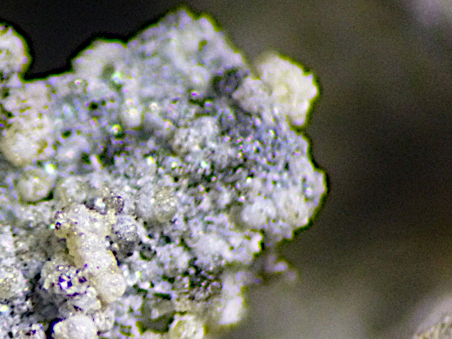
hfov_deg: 11.4
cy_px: 197
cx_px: 80
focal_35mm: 173
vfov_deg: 8.6
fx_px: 2259
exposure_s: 1/125
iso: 400
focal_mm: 18
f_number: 5.7
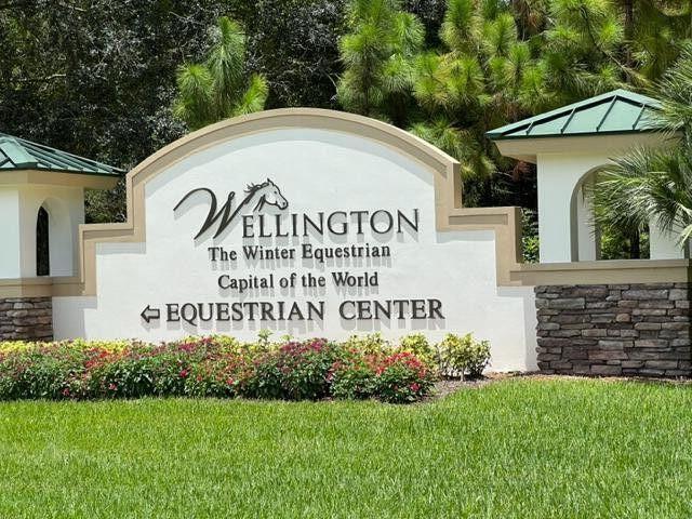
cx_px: 346
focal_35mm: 77
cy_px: 260
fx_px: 1539
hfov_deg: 25.3
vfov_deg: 19.1
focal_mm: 9
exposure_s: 1/649
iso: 32
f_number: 2.8
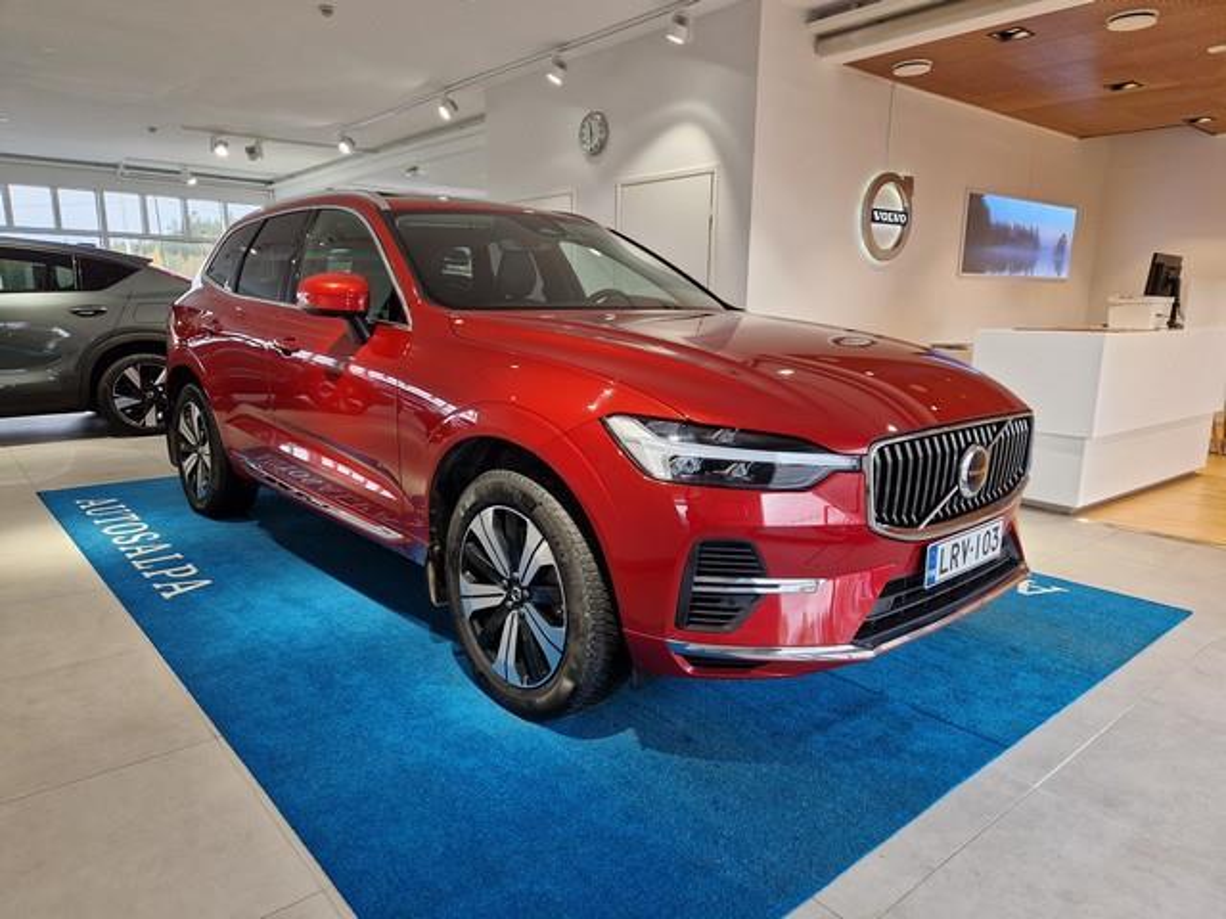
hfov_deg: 73.9
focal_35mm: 23
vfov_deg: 58.9
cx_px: 613
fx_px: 815
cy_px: 460
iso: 100
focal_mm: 5.4
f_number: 1.8
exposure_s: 1/180
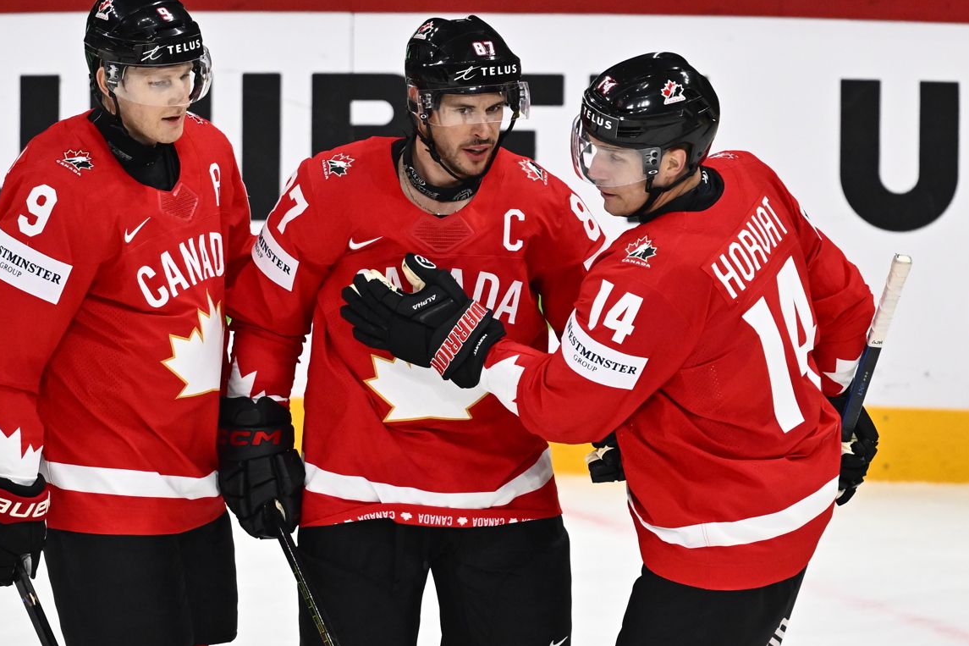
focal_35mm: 475
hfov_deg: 4.3
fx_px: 12783
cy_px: 295
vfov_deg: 2.9
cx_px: 420
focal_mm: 400
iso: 2000
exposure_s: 1/1600
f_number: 2.8
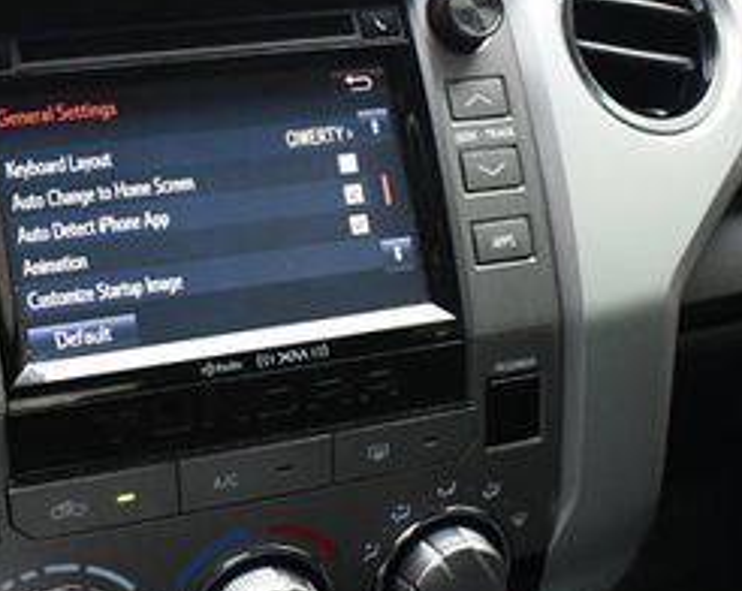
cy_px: 362
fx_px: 1447
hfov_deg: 28.5
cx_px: 214
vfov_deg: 23.0
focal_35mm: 66
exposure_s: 1/125
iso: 2800
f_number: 3.5
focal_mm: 18
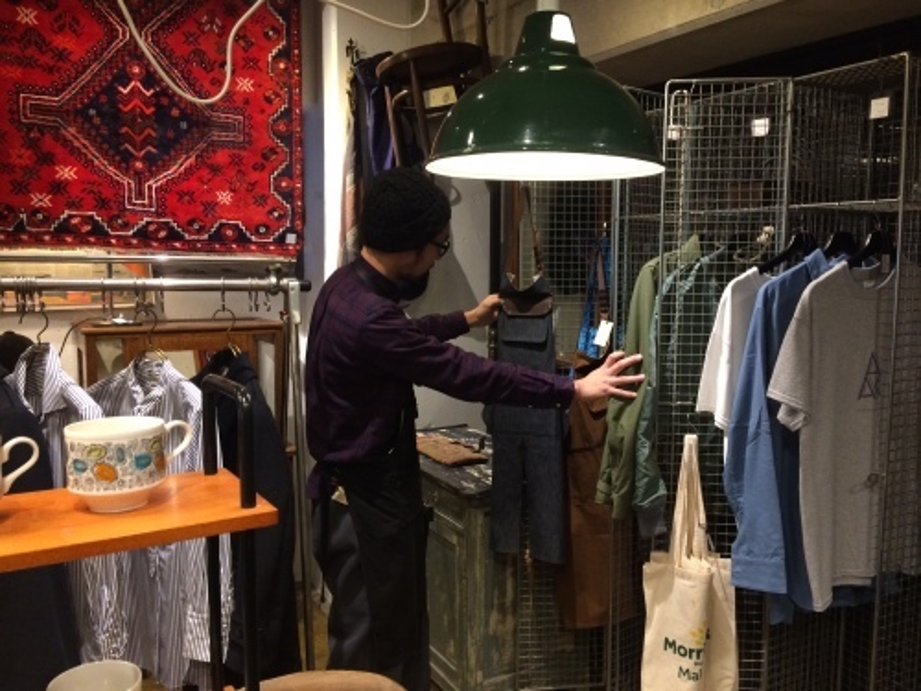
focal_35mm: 29
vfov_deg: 48.2
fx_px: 772
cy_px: 346
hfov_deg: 61.7
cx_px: 460
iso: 250
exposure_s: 1/30
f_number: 2.2
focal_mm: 4.15
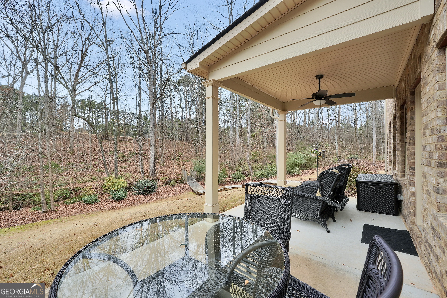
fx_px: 186
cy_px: 149
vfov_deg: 77.3
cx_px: 224
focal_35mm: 15
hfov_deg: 100.4
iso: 100
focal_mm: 10
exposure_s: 1/100
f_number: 5.6
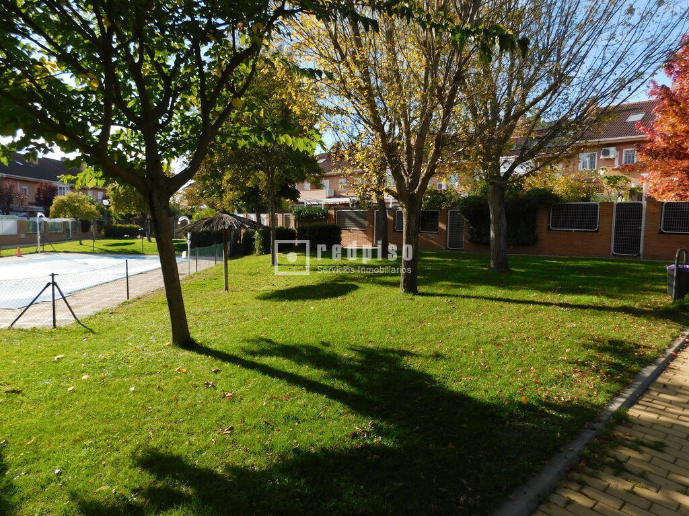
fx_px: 458
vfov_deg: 58.9
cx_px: 344
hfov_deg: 73.9
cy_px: 258
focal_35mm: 23
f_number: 3
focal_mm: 4
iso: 125
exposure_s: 1/800
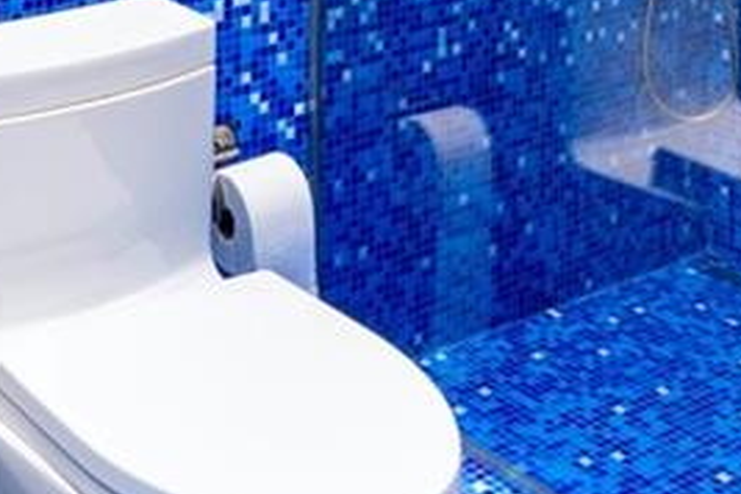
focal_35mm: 72
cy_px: -425
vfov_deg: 15.8
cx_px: 180
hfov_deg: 27.7
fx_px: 1482
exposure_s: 1/1.25
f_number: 11
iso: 250
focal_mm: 12
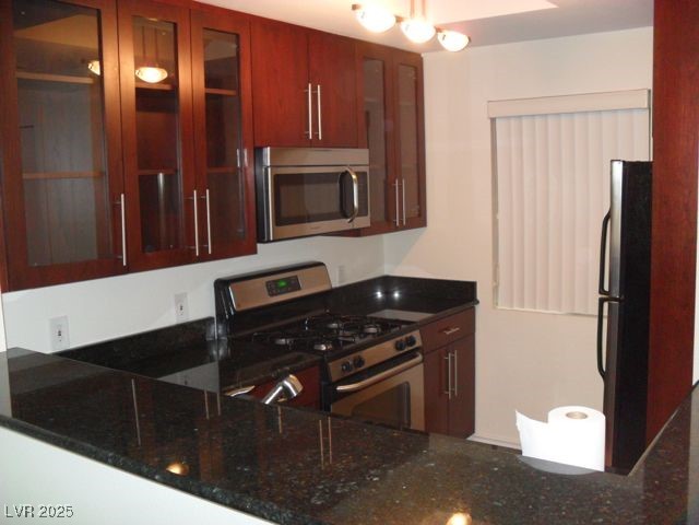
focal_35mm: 35
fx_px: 707
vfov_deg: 40.7
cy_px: 262
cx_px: 350
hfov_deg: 52.6
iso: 200
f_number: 3
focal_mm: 6.3
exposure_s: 1/45
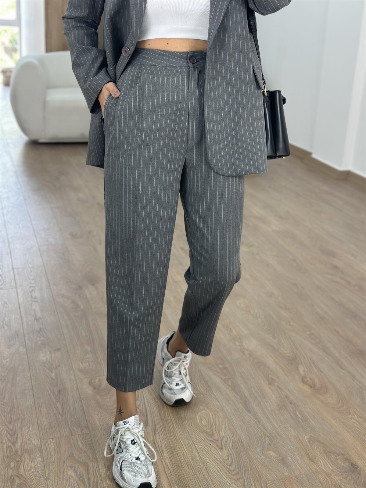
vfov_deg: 39.7
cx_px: 183
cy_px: 244
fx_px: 677
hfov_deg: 30.3
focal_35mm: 48
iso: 64
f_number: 1.78
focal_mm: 6.86
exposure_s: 1/100
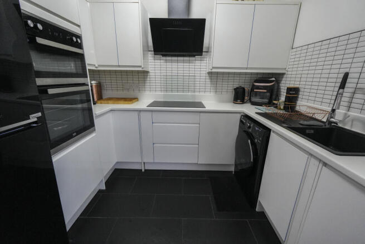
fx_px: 152
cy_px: 122
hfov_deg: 100.4
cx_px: 182
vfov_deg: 77.4
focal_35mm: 15
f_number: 4
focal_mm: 10
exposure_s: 1/160
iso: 3200
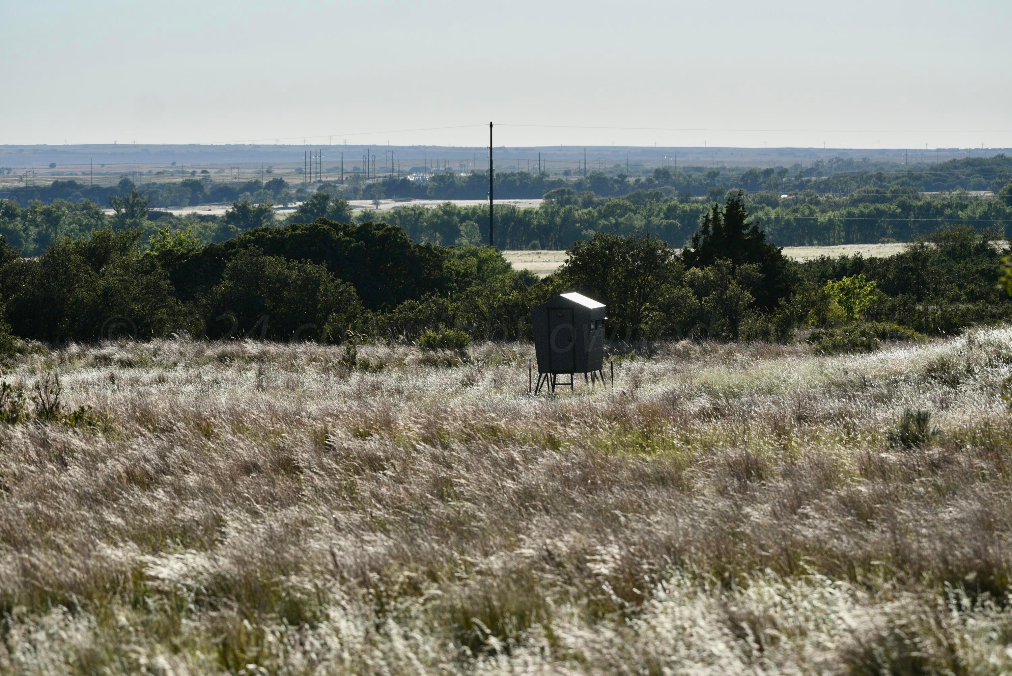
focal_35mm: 200
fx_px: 5624
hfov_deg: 10.3
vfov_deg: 6.9
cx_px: 506
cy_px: 338
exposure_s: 1/2500
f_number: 6.3
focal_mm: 200
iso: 400
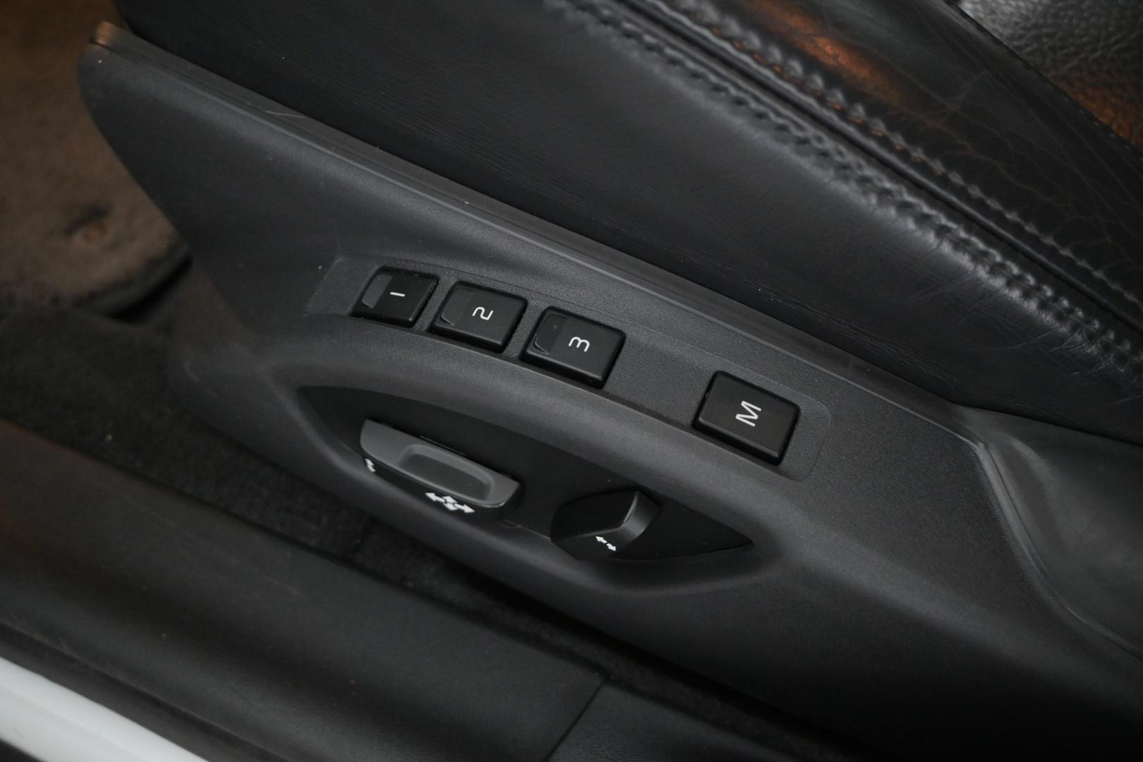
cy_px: 381
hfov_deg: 60.7
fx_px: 976
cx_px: 572
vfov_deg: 42.6
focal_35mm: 31
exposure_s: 1/40
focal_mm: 20.5
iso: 2500
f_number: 3.8
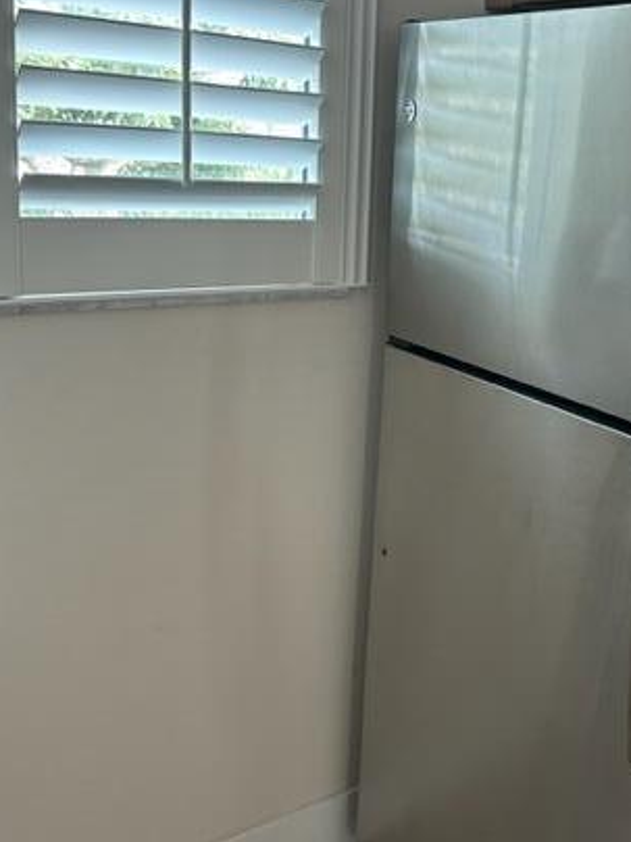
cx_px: 479
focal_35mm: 38
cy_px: 311
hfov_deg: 36.8
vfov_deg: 48.5
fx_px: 924
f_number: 1.78
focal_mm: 6.86
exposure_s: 1/60
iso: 160
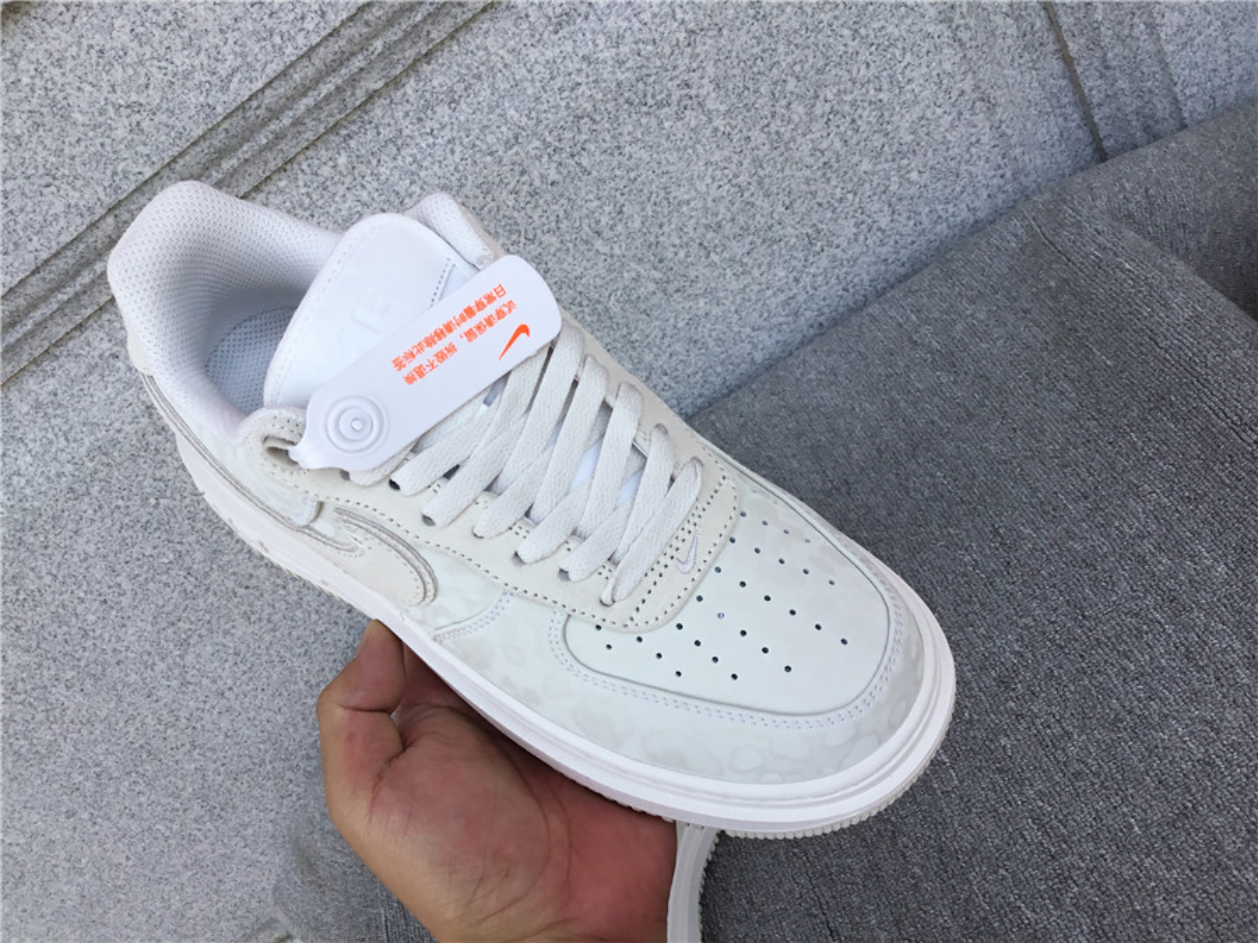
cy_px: 472
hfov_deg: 58.4
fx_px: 1127
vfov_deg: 45.4
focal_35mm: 31
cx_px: 629
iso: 25
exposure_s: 1/372
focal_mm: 3.3
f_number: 2.4
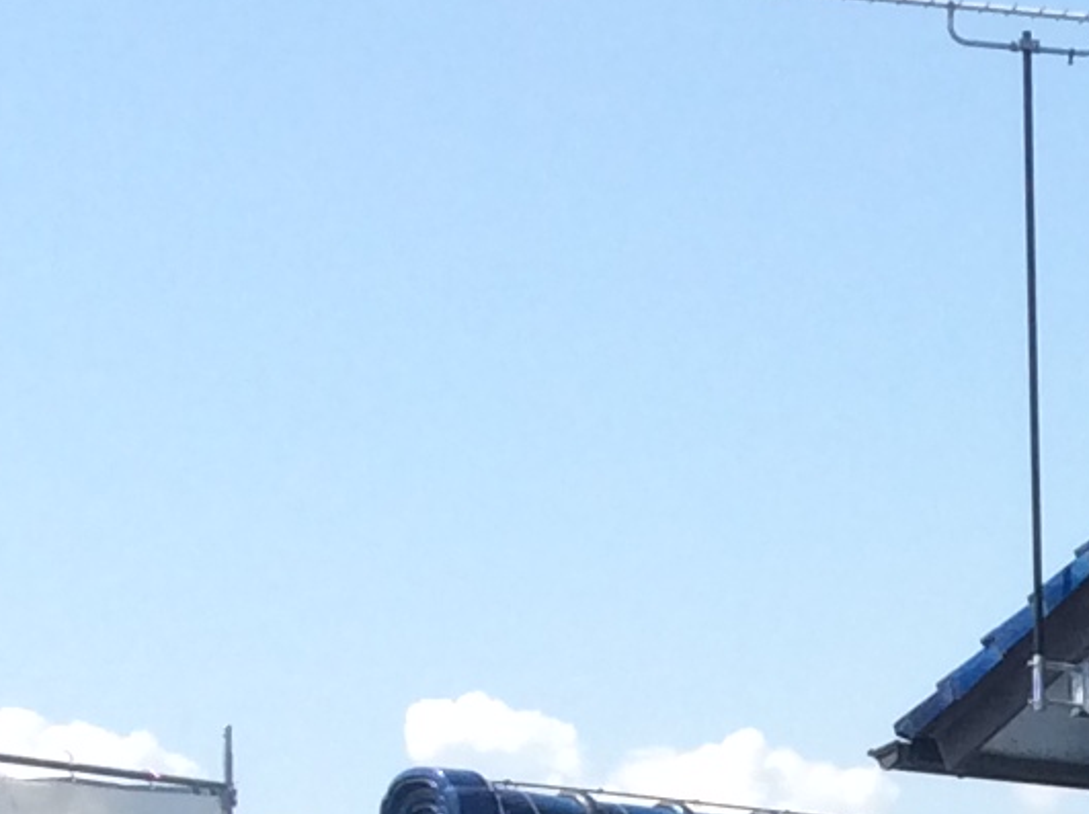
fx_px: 5059
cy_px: 1314
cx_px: 1577
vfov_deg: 8.9
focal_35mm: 161
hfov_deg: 11.8
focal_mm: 3.3
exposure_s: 1/1100
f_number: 2.4
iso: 32
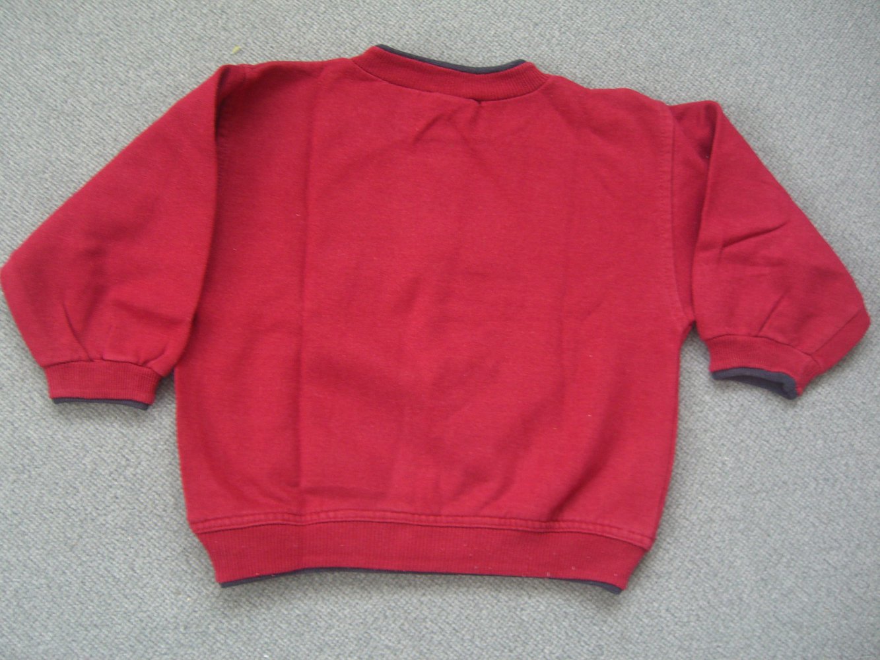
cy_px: 330
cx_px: 440
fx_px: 966
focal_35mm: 38
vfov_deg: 37.7
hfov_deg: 49.0
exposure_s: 1/13
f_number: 2.8
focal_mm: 7.9
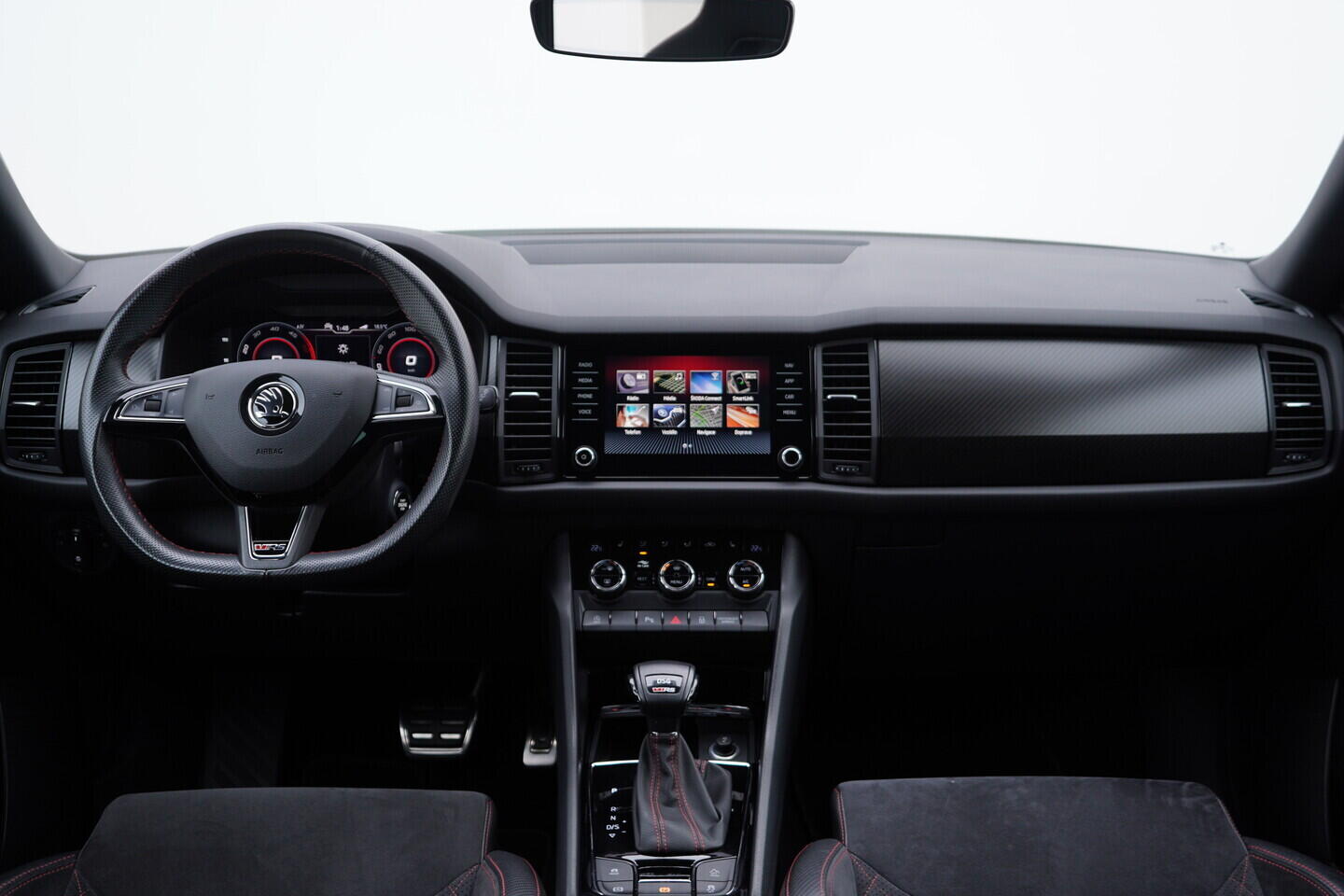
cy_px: 448
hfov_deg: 53.1
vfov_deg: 36.9
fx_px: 1344
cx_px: 672
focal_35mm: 36
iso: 125
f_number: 2.8
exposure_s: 1/40
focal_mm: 24
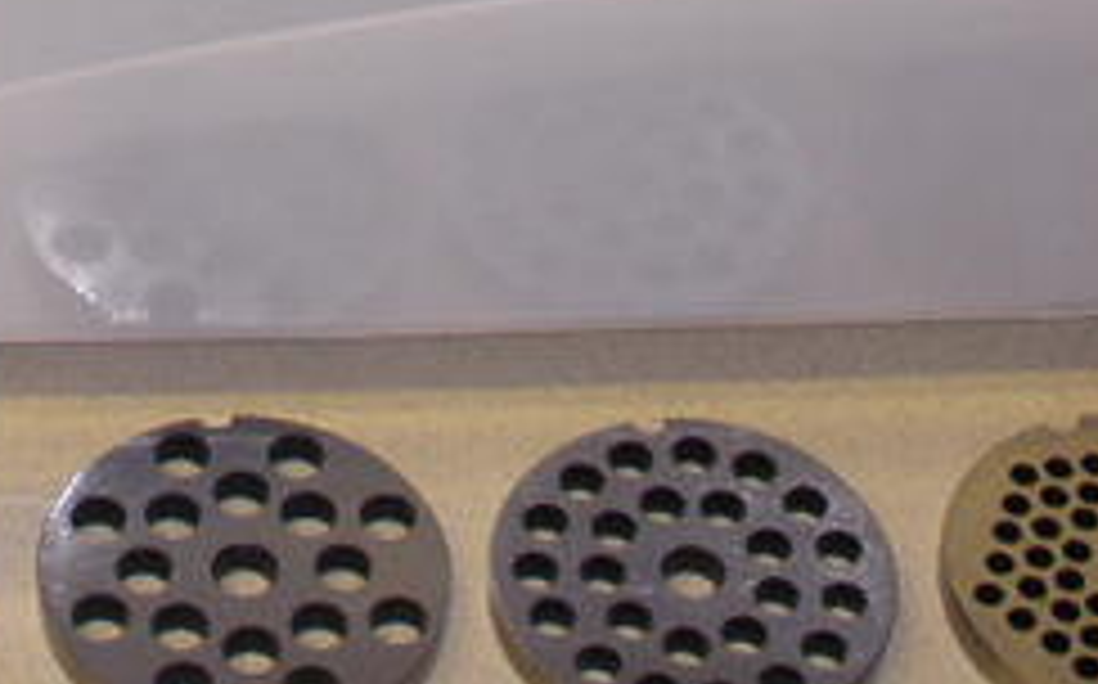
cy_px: -601
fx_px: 4215
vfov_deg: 8.8
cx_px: 158
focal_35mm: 141
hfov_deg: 14.7
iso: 100
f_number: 3.5
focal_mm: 6.3
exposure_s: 1/30
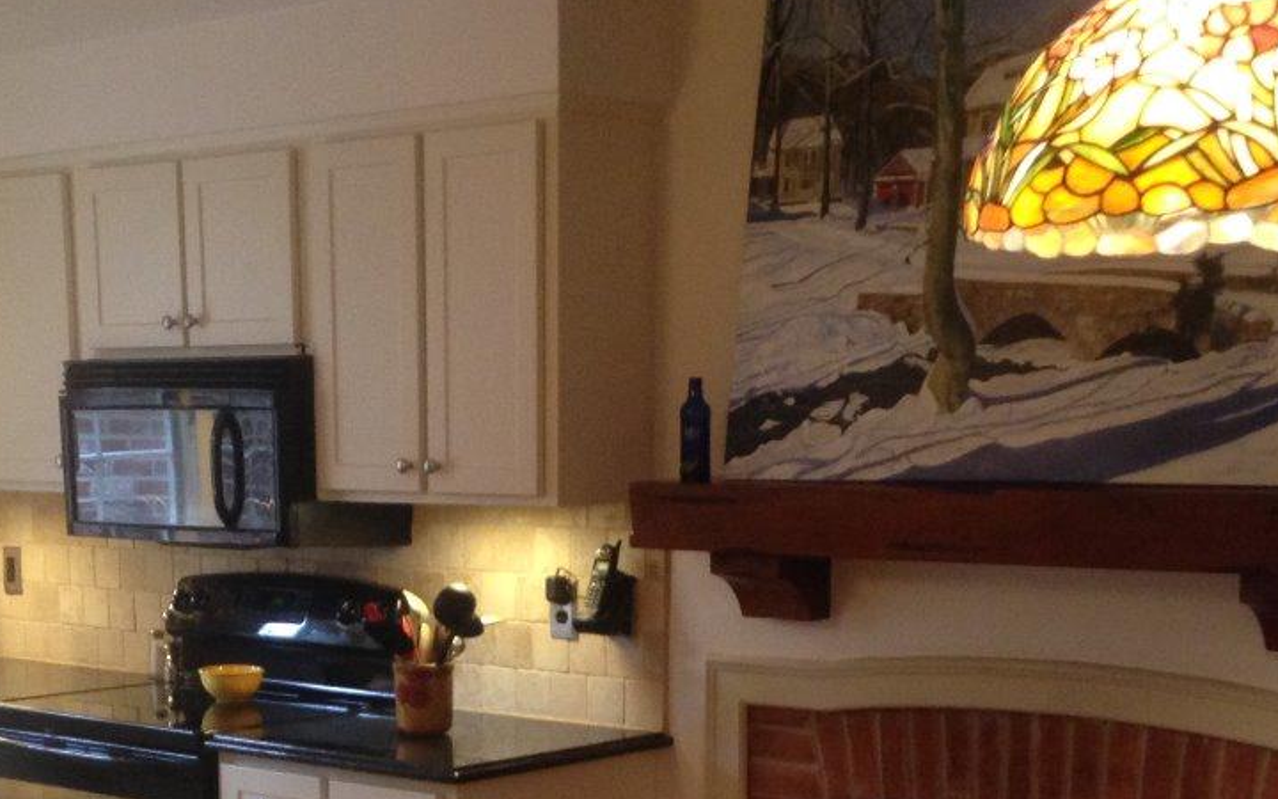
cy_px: 797
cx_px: 499
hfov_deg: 29.3
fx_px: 2438
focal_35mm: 70
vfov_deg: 18.1
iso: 160
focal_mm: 4.12
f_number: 2.4
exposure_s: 1/20
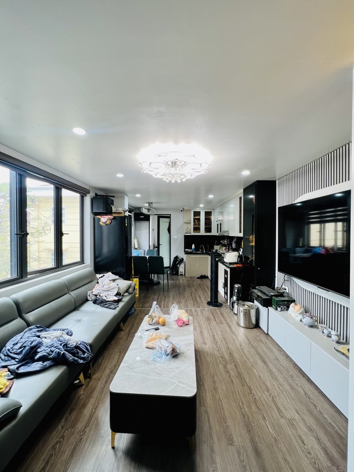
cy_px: 236
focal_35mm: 13
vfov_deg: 106.2
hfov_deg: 89.9
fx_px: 177
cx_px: 177
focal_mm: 1.57
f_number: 1.8
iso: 50
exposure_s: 1/99
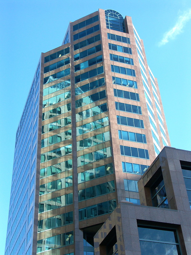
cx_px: 96
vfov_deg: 34.3
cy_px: 128
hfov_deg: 26.1
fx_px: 412
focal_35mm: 56
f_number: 3.5
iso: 100
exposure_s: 1/500
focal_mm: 14.41
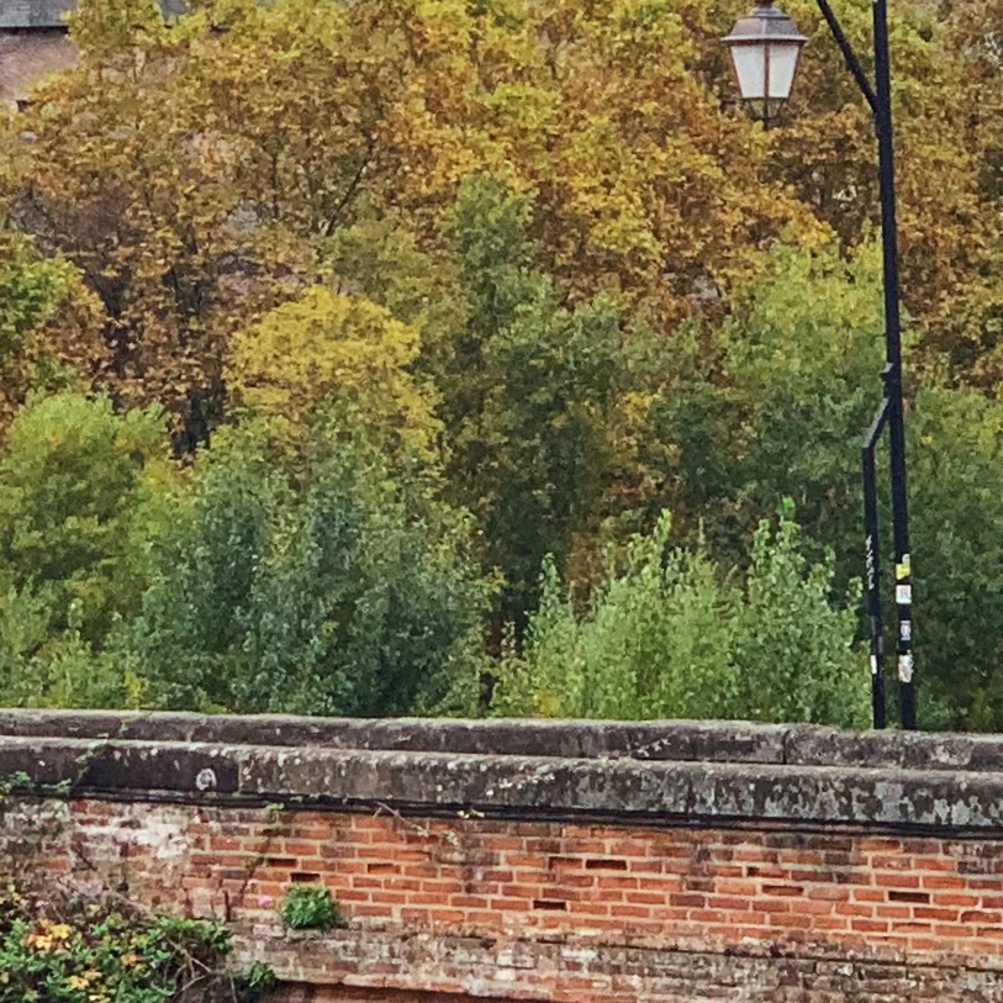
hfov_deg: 7.7
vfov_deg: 7.7
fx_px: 7474
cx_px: 142
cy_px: 246
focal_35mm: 228
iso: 16
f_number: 2.4
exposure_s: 1/510
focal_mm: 6
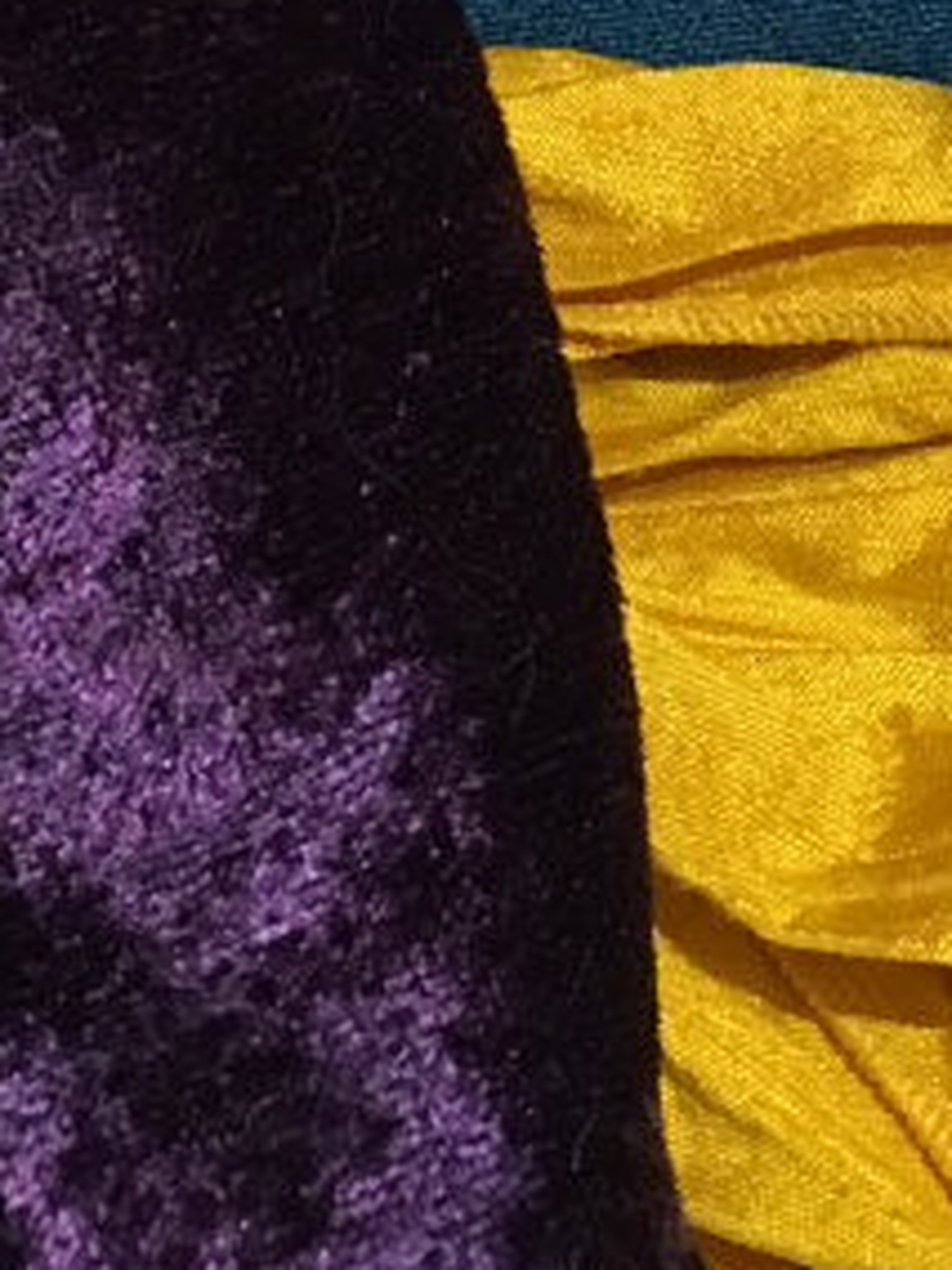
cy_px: 228
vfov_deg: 36.1
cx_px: 688
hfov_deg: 28.2
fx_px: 1870
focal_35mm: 51
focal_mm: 4.2
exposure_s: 1/30
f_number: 2.2
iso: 160
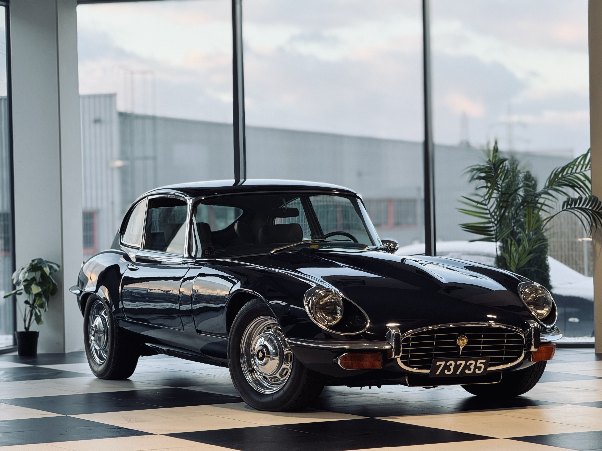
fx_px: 2087
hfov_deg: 16.4
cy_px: 226
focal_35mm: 120
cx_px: 301
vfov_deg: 12.3
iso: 250
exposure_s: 1/100
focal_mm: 15.66
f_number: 2.8
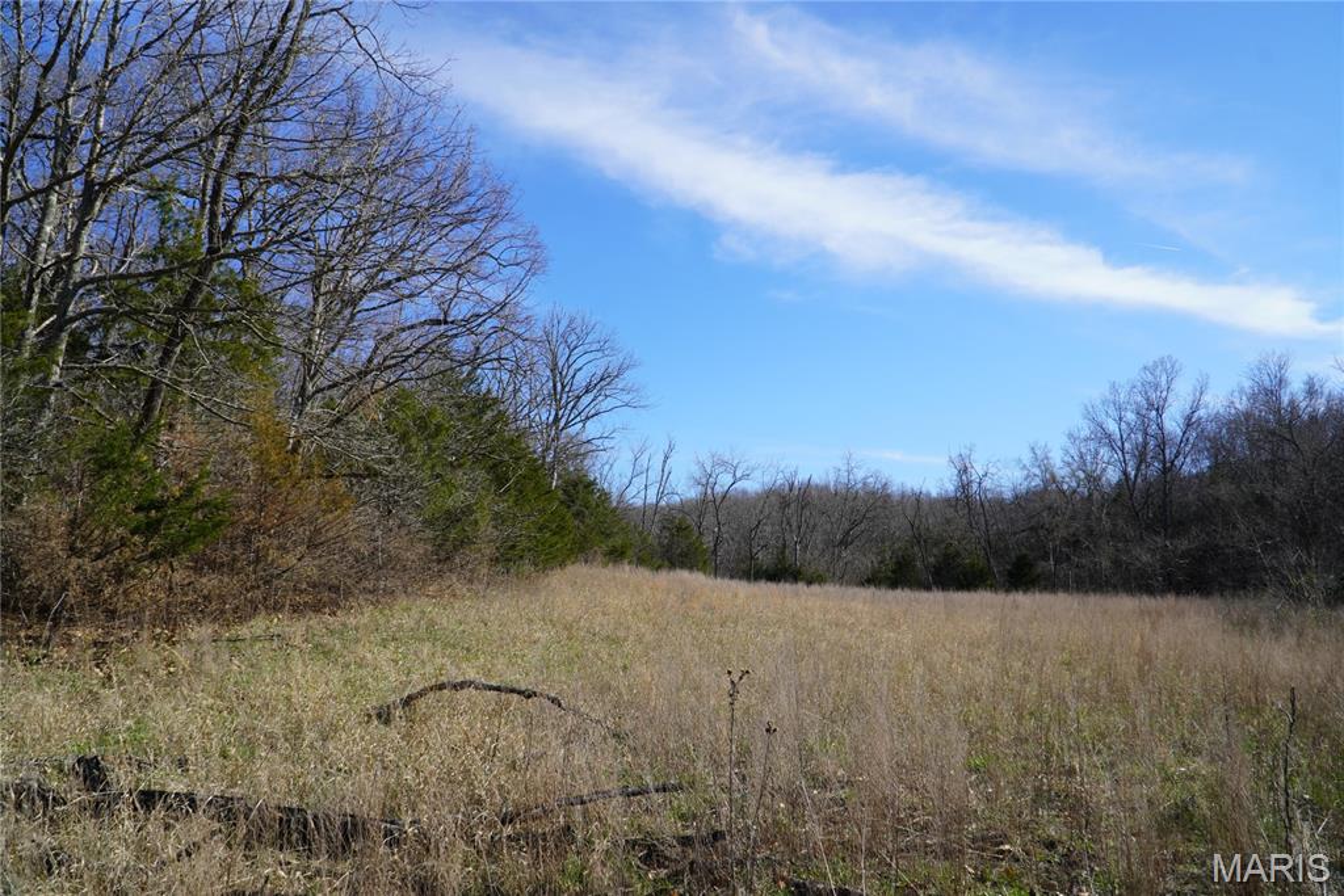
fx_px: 1008
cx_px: 672
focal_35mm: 27
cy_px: 448
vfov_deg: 47.9
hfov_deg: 67.4
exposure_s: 1/160
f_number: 10
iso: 100
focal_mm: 18
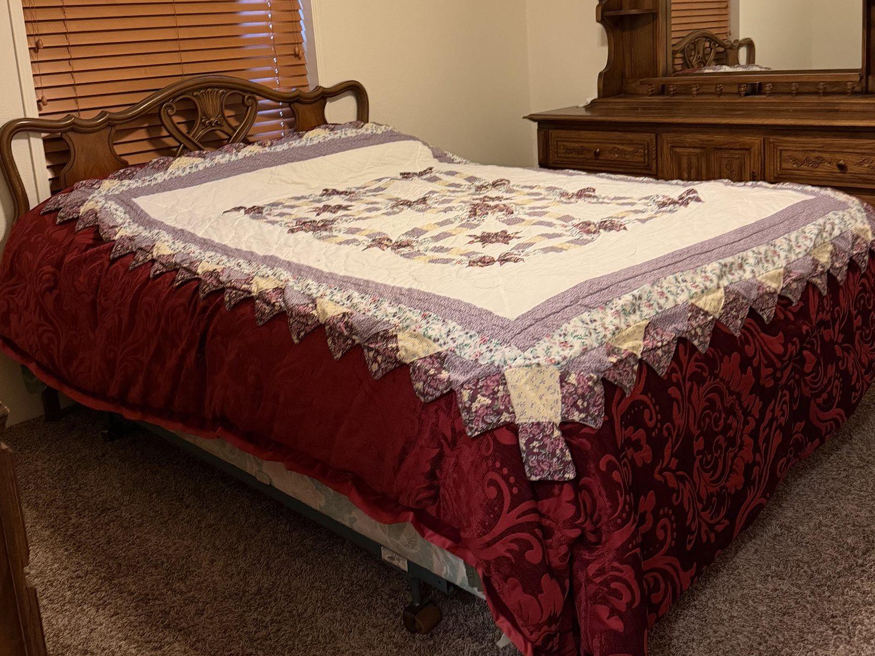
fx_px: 885
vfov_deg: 39.8
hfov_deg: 52.6
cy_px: 184
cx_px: 424
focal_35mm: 35
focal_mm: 6.76
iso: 640
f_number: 1.78
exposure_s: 1/40
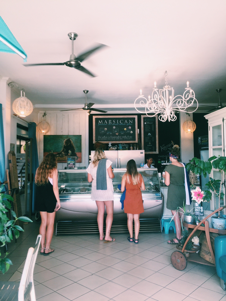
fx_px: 252
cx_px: 113
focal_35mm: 29
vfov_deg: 61.7
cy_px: 150
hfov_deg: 48.2
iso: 32
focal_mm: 4.15
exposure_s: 1/128
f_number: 2.2
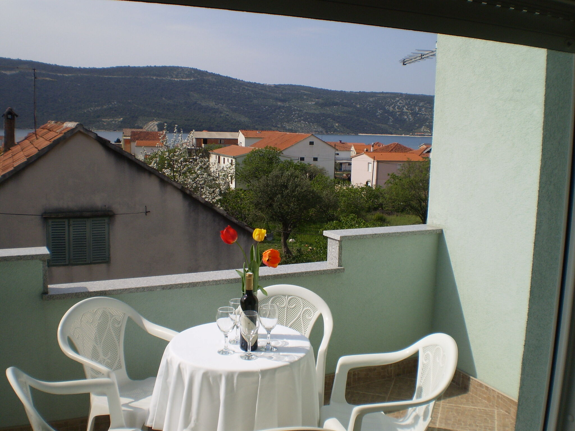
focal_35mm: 36
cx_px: 288
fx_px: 598
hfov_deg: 51.4
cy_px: 216
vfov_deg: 39.7
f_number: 4.6
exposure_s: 1/1000
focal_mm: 6.3
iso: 64
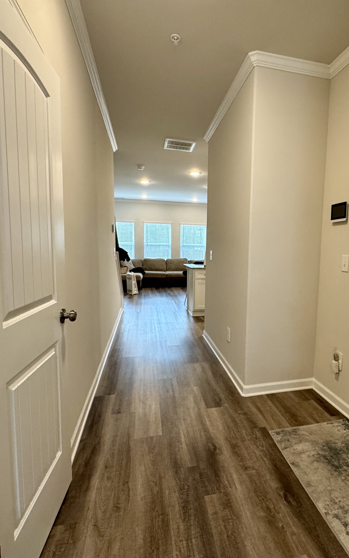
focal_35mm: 20
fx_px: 304
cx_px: 225
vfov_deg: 85.1
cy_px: 280
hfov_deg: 58.6
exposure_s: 1/120
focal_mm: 2.22
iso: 250
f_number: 2.2
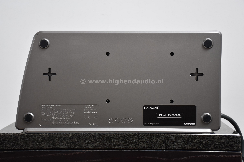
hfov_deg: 31.9
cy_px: 81
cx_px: 122
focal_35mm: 63
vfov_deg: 21.6
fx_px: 427
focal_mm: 42
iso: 500
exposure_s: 1/60
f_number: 4.5
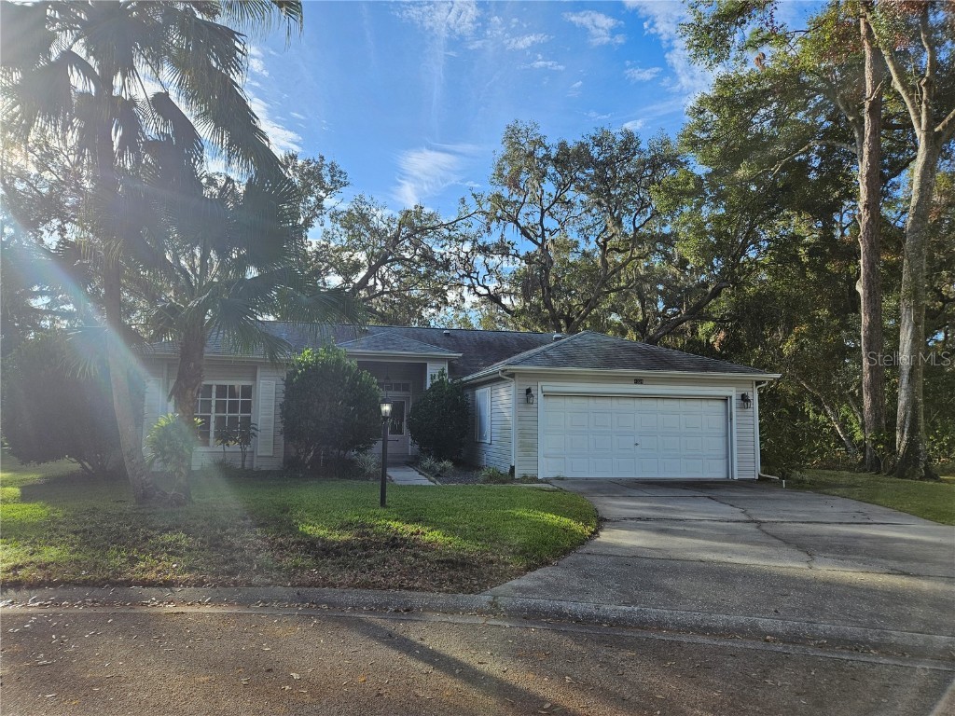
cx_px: 478
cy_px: 358
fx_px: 635
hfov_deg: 73.9
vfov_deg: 58.9
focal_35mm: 23
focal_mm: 5.4
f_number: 1.8
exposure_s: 1/2000
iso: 50
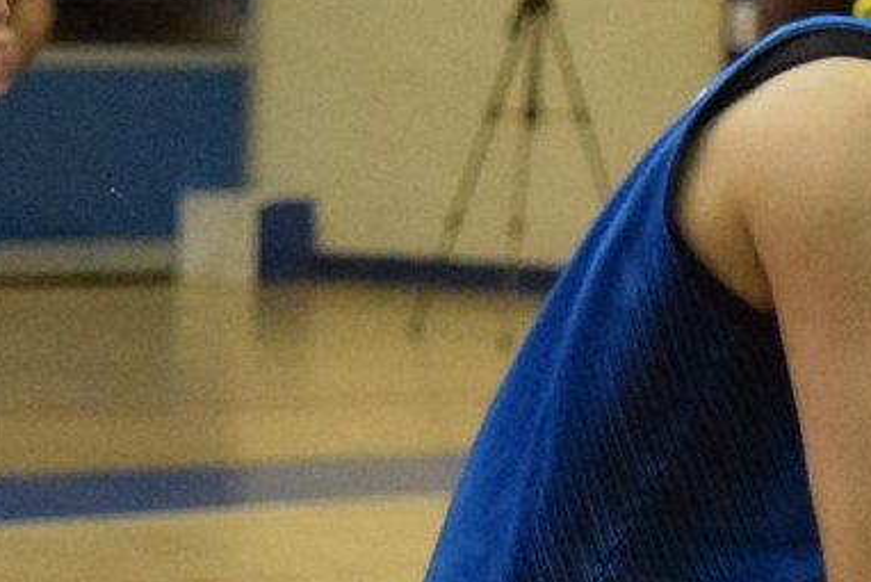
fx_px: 12464
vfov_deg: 2.7
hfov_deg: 4.0
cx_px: 825
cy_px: 469
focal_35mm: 515
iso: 6400
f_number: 4.5
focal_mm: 82
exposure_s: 1/800
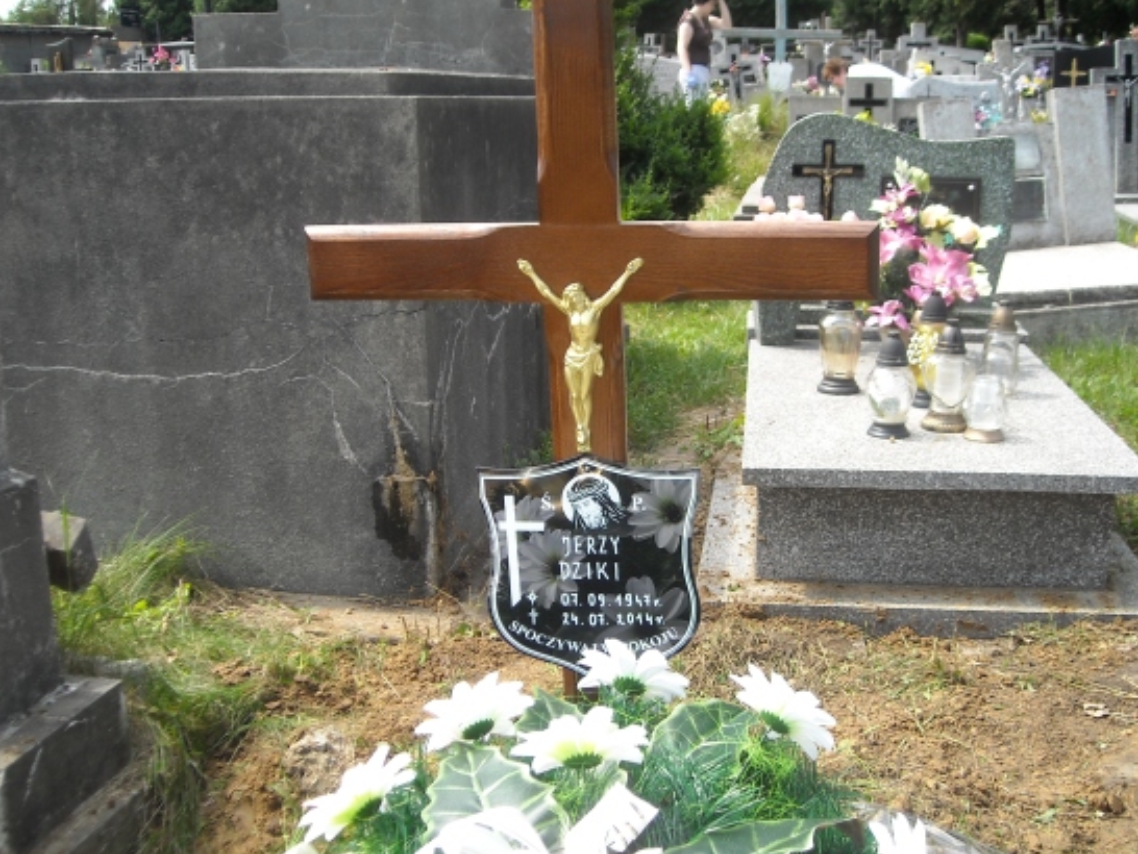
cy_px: 425
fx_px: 1348
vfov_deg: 35.2
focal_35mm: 41
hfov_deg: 45.8
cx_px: 571
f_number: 2.8
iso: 64
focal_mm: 5.7
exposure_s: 1/353
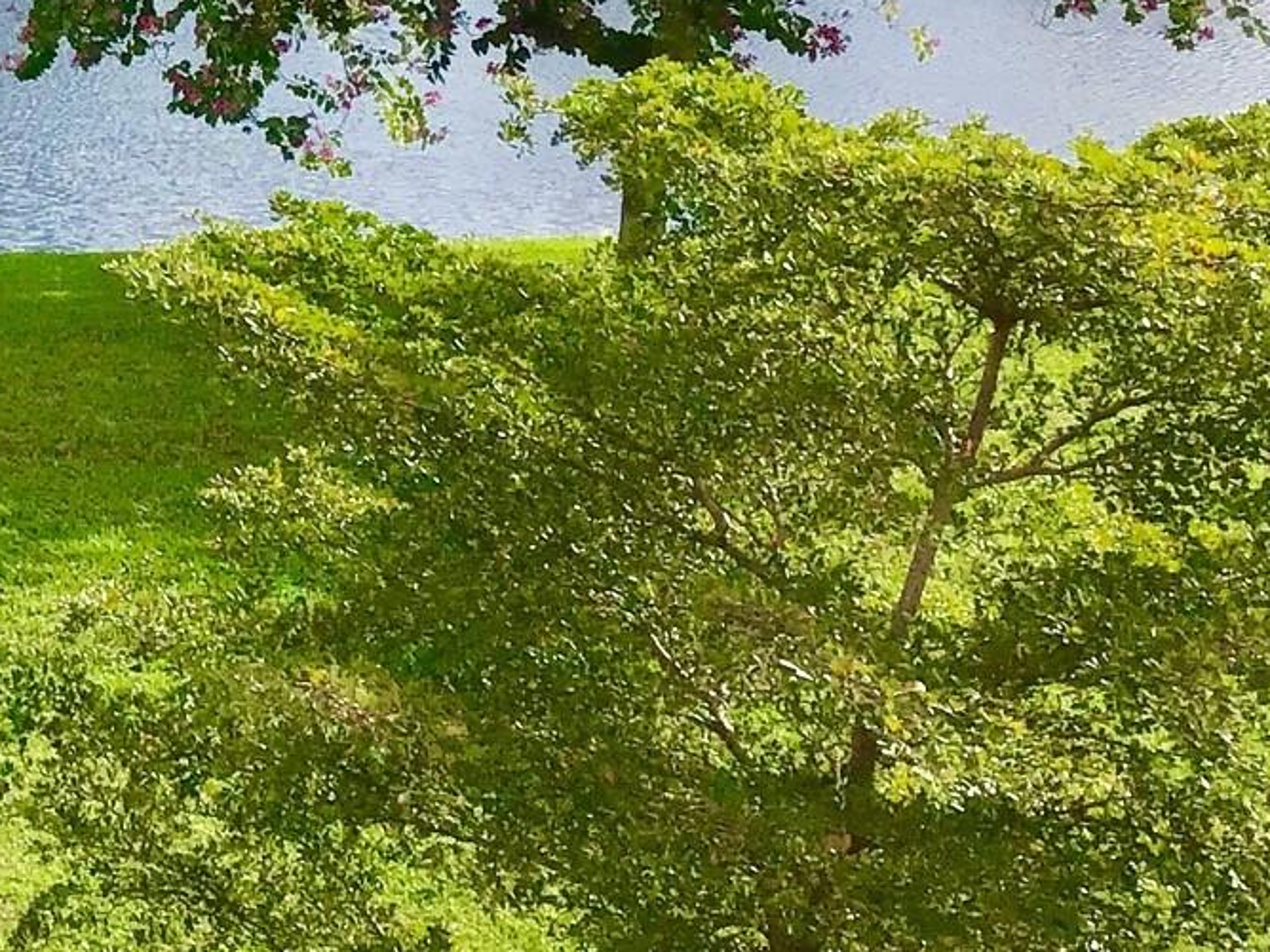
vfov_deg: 15.1
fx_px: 3485
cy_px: -171
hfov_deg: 18.4
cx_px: -629
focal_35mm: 95
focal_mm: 3.3
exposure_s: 1/1733
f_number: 2.4
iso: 25
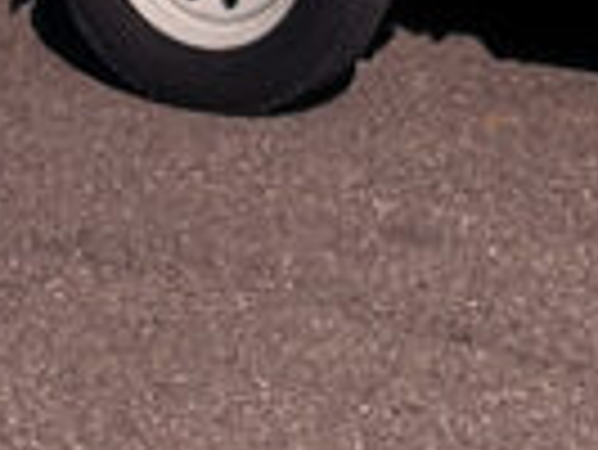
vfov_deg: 9.1
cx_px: 153
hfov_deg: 13.1
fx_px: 2594
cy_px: -567
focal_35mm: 150
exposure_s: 1/2900
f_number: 1.8
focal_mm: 4.25
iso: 25
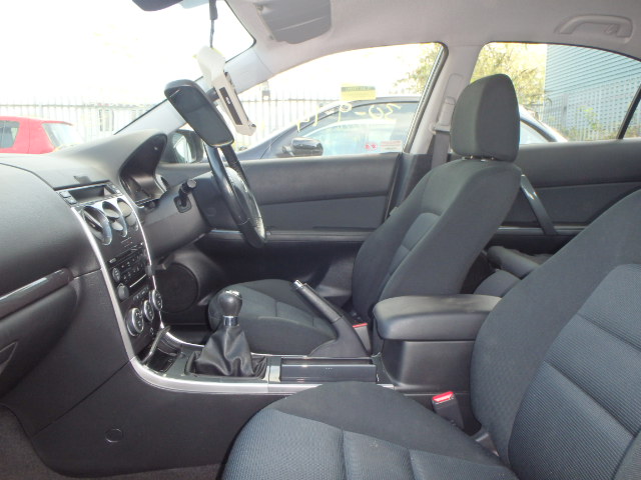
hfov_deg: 63.4
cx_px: 320
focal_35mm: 28
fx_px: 518
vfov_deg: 49.7
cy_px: 240
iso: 160
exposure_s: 1/80
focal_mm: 5
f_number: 3.9
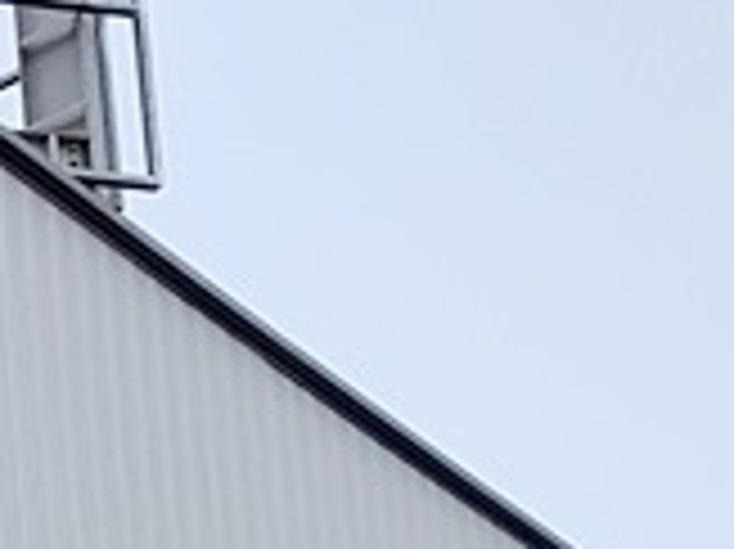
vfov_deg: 8.5
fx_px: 3221
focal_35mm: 152
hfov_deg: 10.4
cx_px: -1274
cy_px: 1519
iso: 40
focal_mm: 4.2
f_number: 1.7
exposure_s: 1/1244
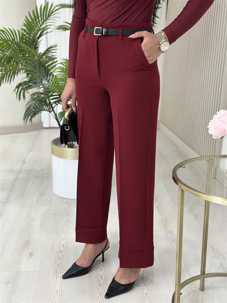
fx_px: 420
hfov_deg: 30.3
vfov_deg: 39.6
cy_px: 152
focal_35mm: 48
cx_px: 114
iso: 64
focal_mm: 6.86
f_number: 1.78
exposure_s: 1/130
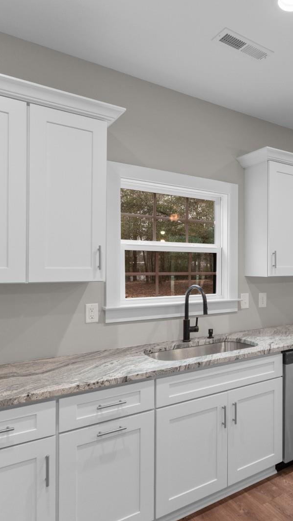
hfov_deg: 43.6
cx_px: 264
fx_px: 331
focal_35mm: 24
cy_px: 260
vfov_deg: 76.3
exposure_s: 1/1.25
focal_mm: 10
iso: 100
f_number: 4.5
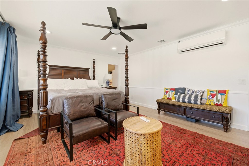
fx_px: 97
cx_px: 124
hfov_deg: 104.2
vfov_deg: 81.2
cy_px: 83
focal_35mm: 14
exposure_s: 1/250
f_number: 6.3
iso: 320
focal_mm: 14
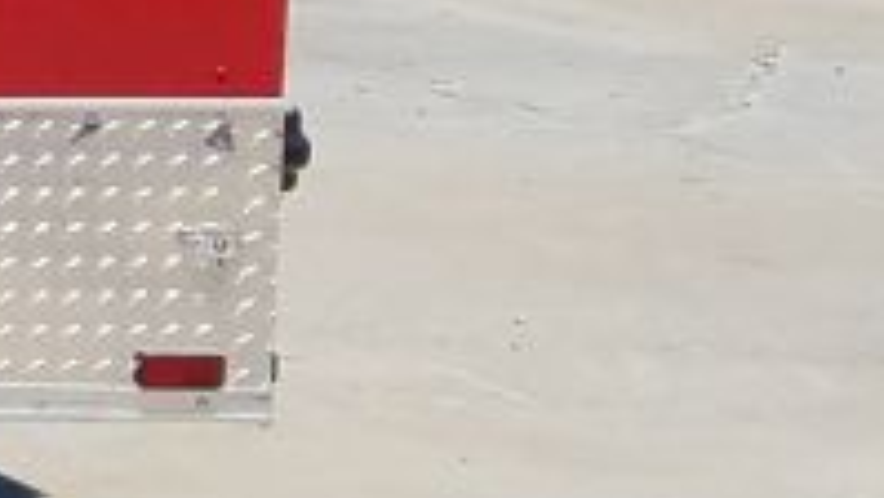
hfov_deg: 8.3
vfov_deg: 6.0
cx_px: -2146
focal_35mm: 199
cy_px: -374
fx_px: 4665
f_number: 1.7
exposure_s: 1/1952
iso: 40
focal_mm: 4.2
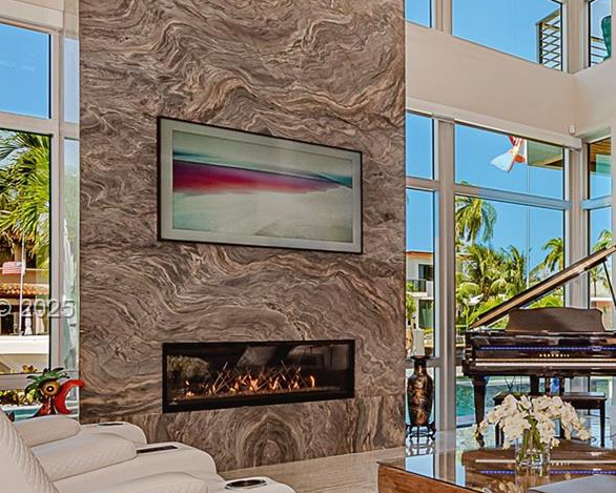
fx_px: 748
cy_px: 310
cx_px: 588
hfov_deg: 40.3
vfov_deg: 36.3
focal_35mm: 41
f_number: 8
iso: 400
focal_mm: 16
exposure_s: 1/200
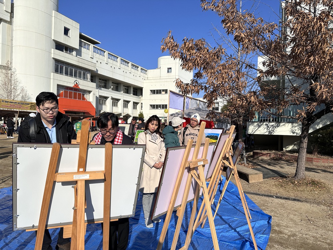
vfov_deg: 56.8
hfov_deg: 71.6
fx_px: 231
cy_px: 125
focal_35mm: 24
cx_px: 166
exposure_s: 1/8929
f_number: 1.78
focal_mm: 6.86
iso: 80
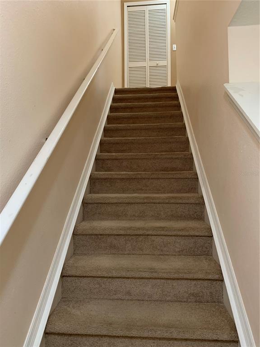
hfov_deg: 53.1
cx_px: 130
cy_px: 174
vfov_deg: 67.3
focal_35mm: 26
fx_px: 260
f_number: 1.8
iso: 250
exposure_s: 1/40
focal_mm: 4.25
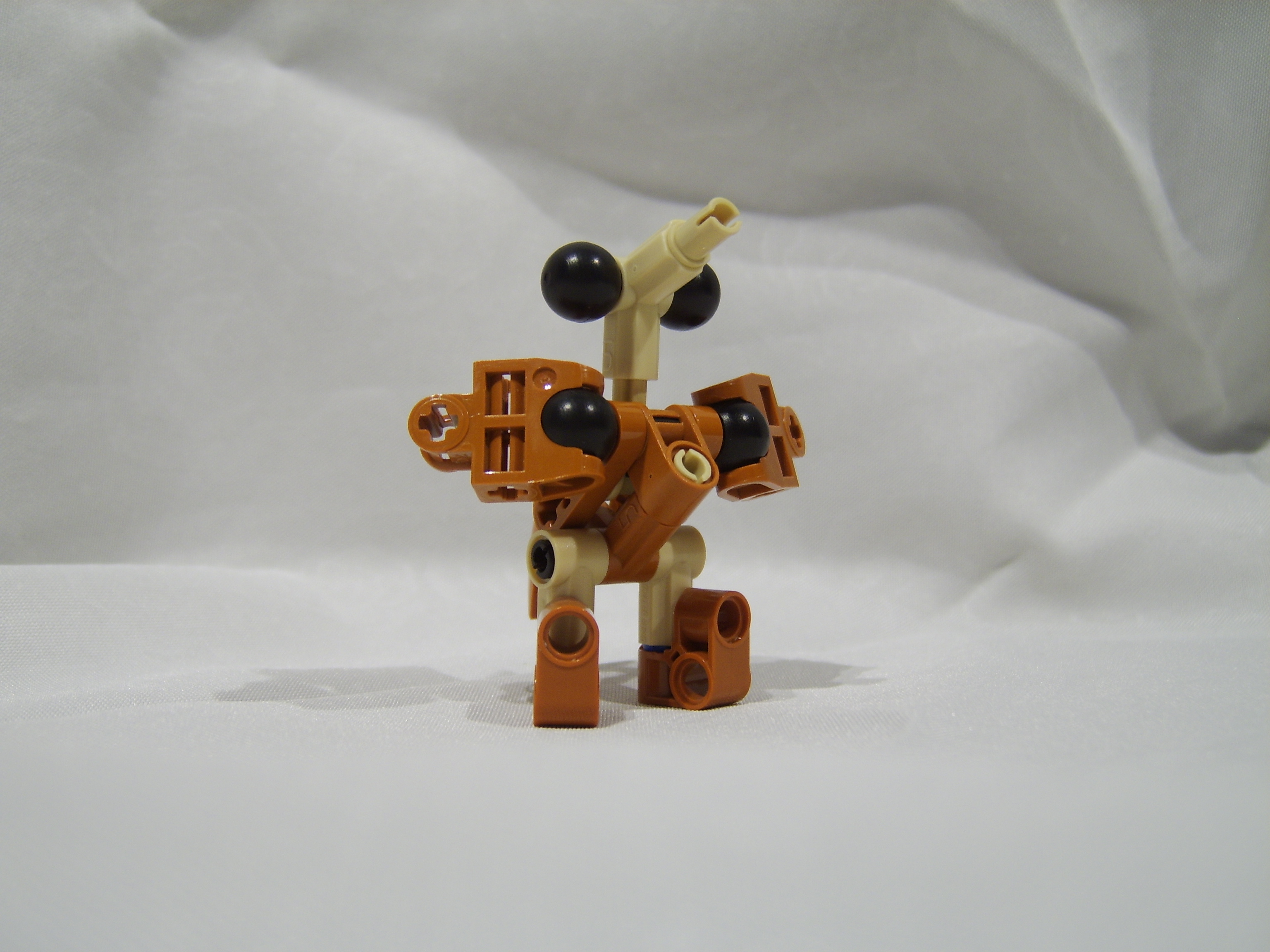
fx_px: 1137
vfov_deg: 45.4
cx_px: 635
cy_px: 476
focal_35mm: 31
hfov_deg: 58.4
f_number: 2.7
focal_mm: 8.13
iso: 71
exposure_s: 1/10
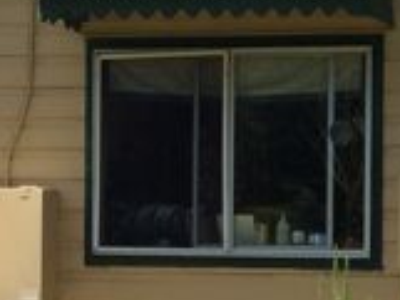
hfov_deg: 12.4
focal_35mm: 159
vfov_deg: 9.3
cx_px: 273
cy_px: 267
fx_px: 1839
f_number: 2.4
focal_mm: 3.3
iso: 32
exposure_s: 1/867
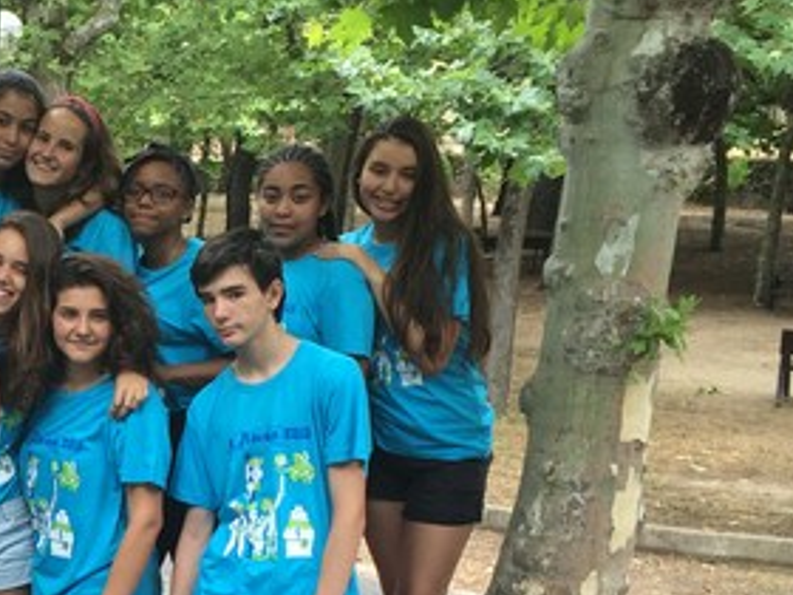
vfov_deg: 17.4
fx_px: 1901
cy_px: 567
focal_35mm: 83
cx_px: -159
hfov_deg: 21.8
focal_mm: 4.15
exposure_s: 1/112
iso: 32
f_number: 2.2
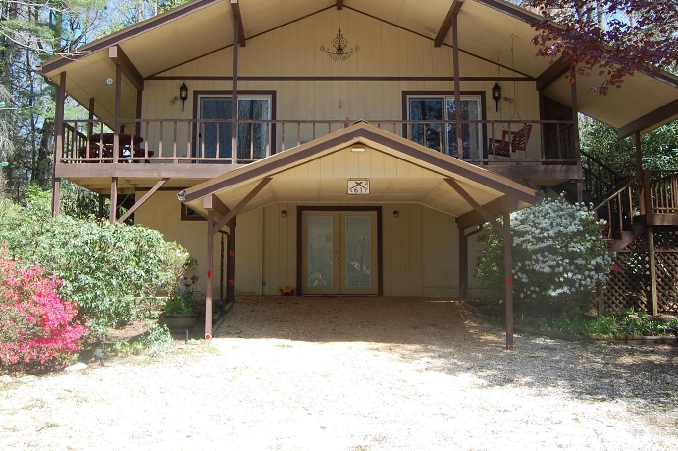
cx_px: 272
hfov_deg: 48.2
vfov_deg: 33.1
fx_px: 753
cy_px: 161
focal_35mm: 40
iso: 200
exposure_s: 1/160
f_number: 6.3
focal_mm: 18
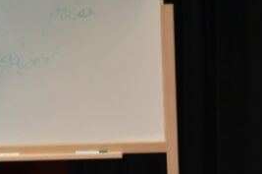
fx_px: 1170
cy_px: 126
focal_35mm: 161
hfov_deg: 12.7
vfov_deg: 8.5
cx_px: 72
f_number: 4
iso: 800
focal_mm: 28
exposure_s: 1/60
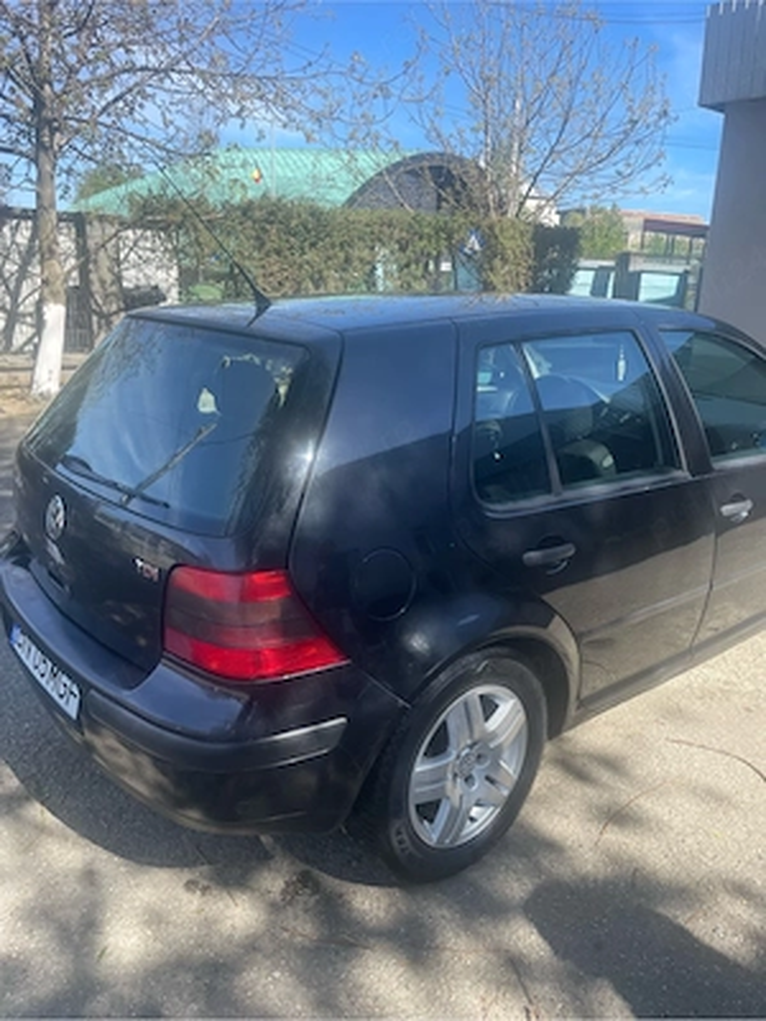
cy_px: 510
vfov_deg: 67.3
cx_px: 383
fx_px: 767
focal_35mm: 26
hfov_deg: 53.1
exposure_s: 1/940
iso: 32
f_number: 1.6
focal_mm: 4.2
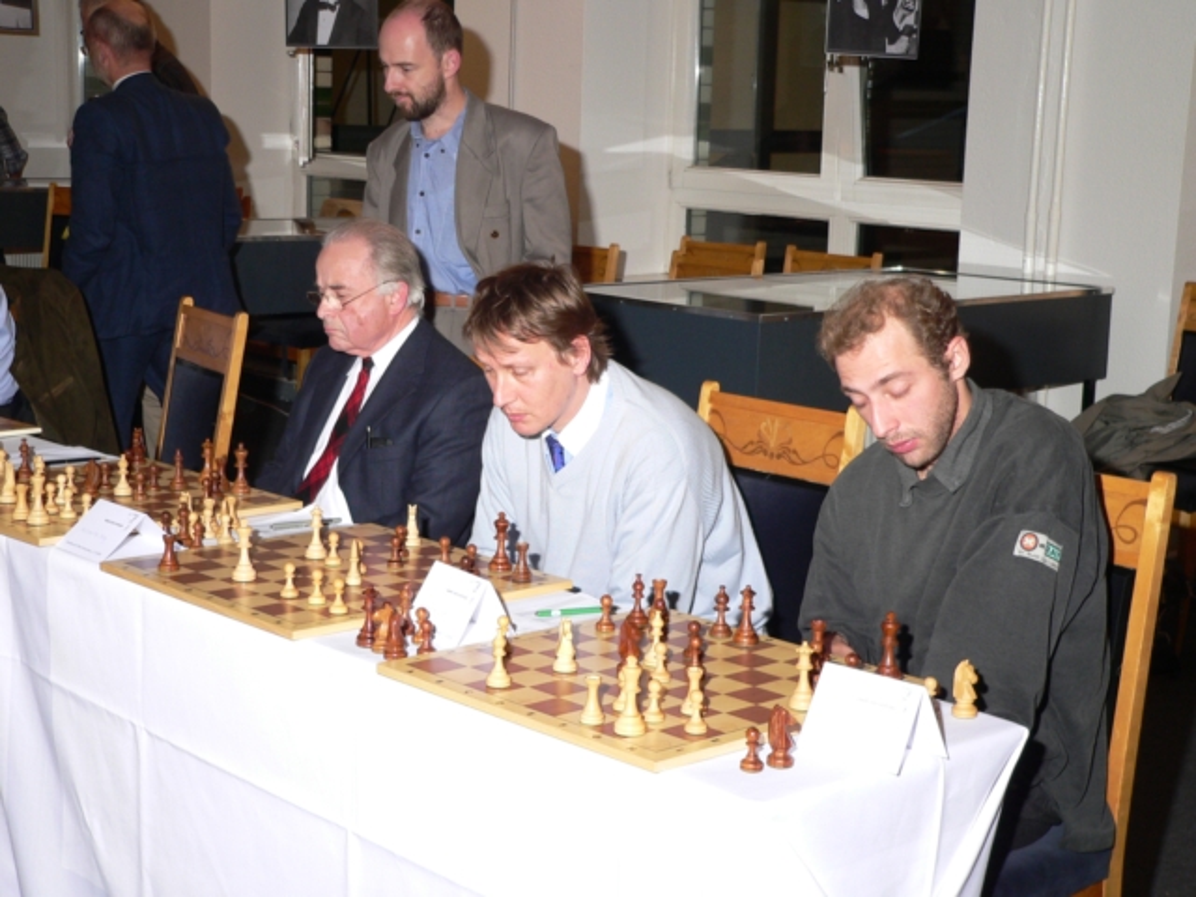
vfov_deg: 24.4
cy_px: 448
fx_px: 2073
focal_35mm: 60
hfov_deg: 32.2
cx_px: 598
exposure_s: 1/60
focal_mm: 9.9
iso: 100
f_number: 2.8
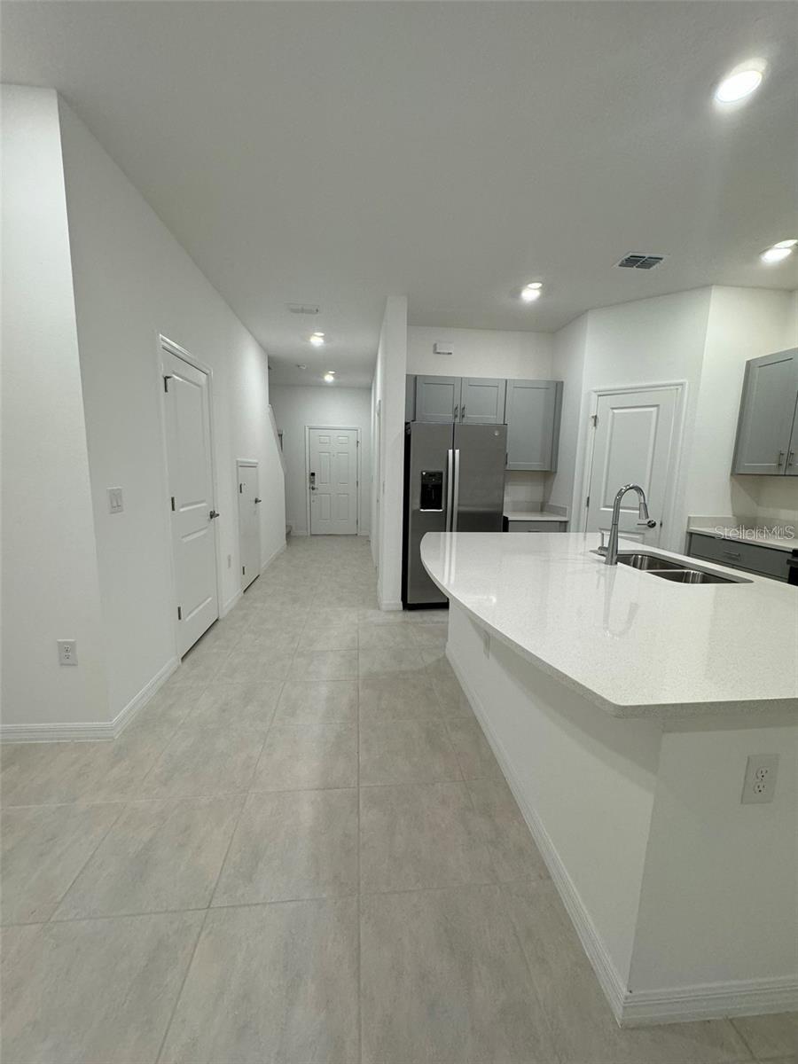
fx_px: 430
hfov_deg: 85.7
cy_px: 532
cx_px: 399
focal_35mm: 14
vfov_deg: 102.1
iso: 200
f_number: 2.2
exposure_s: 1/120
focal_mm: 2.22
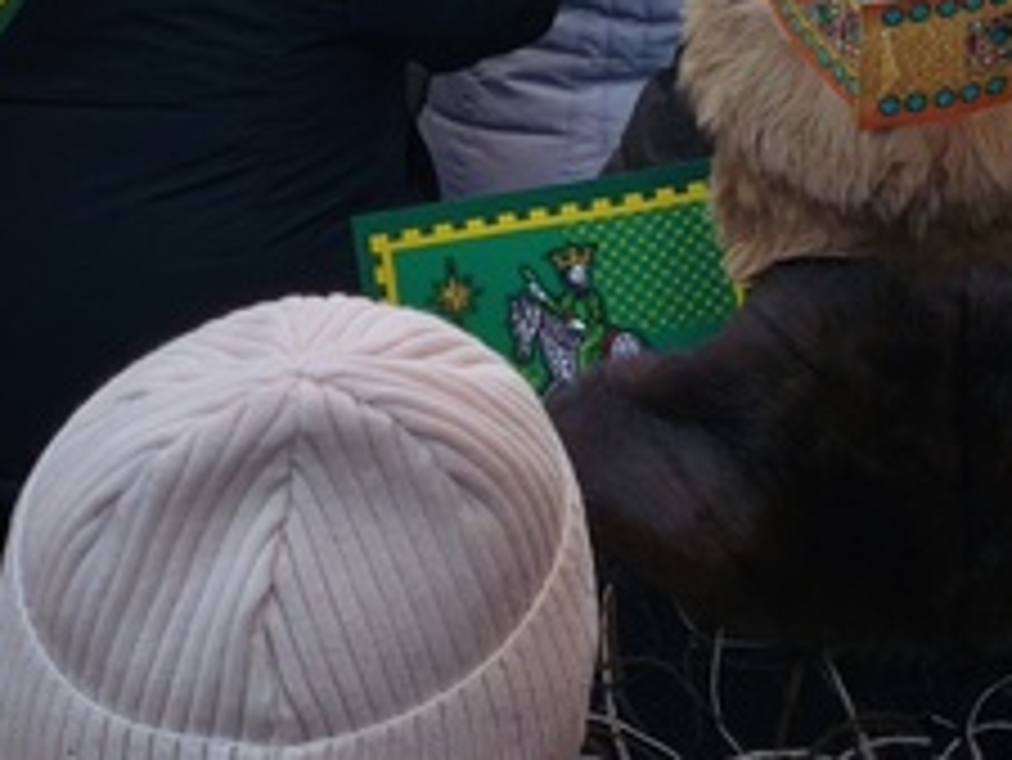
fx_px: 6113
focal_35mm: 209
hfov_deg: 9.2
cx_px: 1610
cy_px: -922
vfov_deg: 6.8
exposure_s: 1/419
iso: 50
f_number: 1.6
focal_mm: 6.57
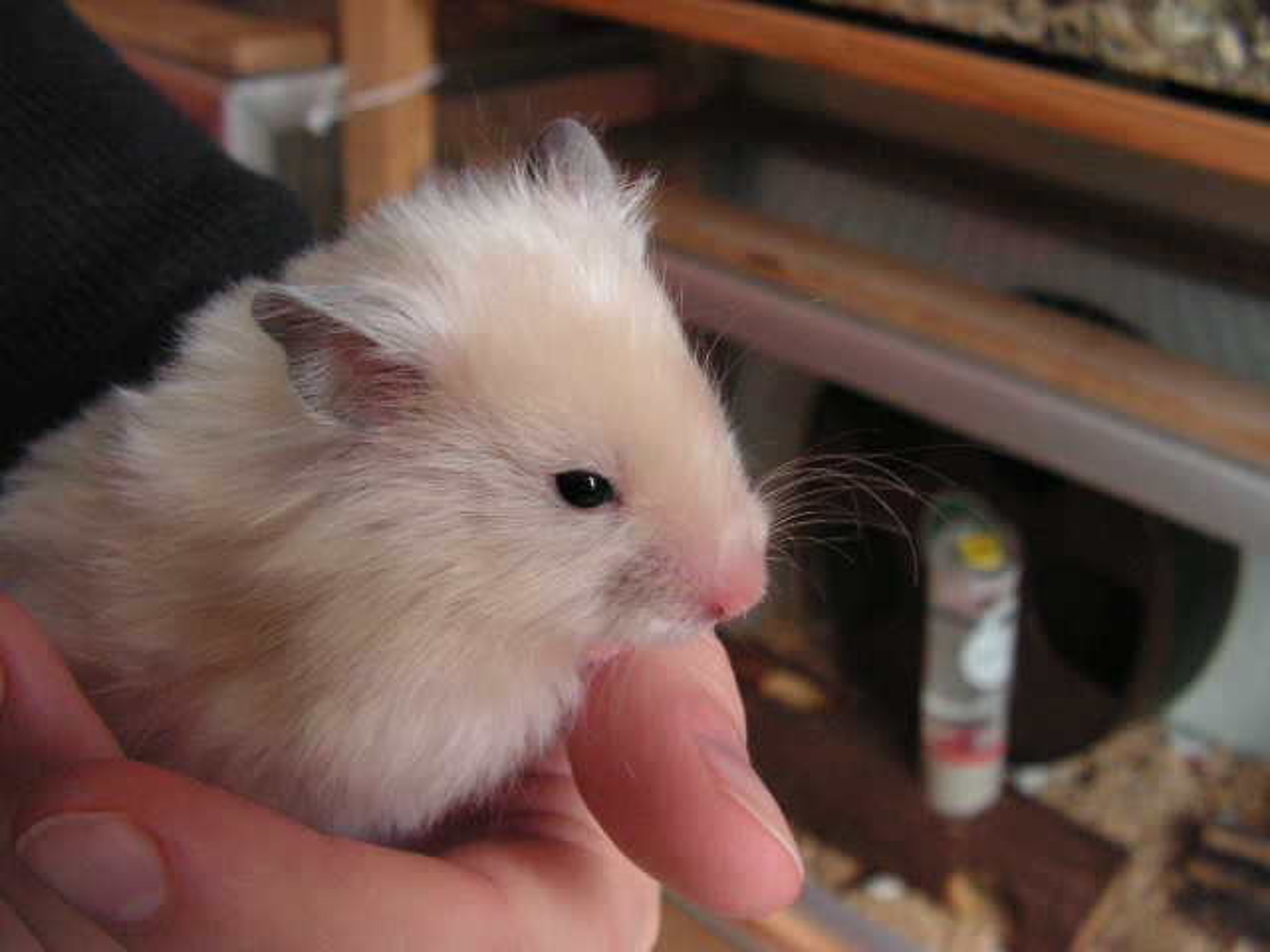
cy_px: 476
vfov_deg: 39.7
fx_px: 1321
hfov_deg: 51.4
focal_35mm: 36
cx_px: 635
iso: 200
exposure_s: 1/15
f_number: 3.2
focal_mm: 6
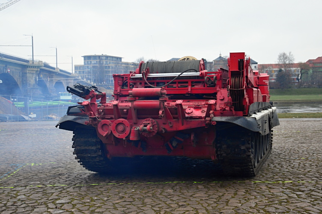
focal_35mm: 57
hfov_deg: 35.1
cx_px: 161
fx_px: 509
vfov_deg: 23.7
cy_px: 107
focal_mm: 38
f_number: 4.5
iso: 280
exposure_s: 1/60
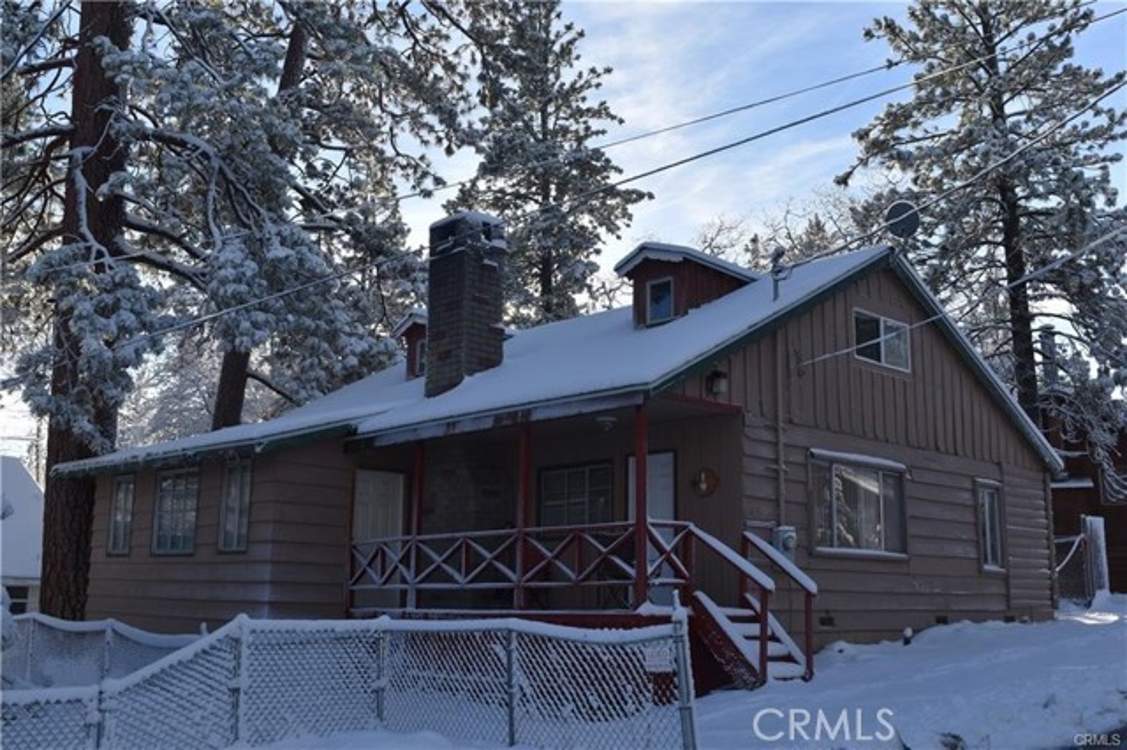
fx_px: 1173
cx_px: 564
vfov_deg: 35.5
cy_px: 375
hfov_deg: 51.3
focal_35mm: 38
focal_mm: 25
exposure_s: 1/200
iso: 100
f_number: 10
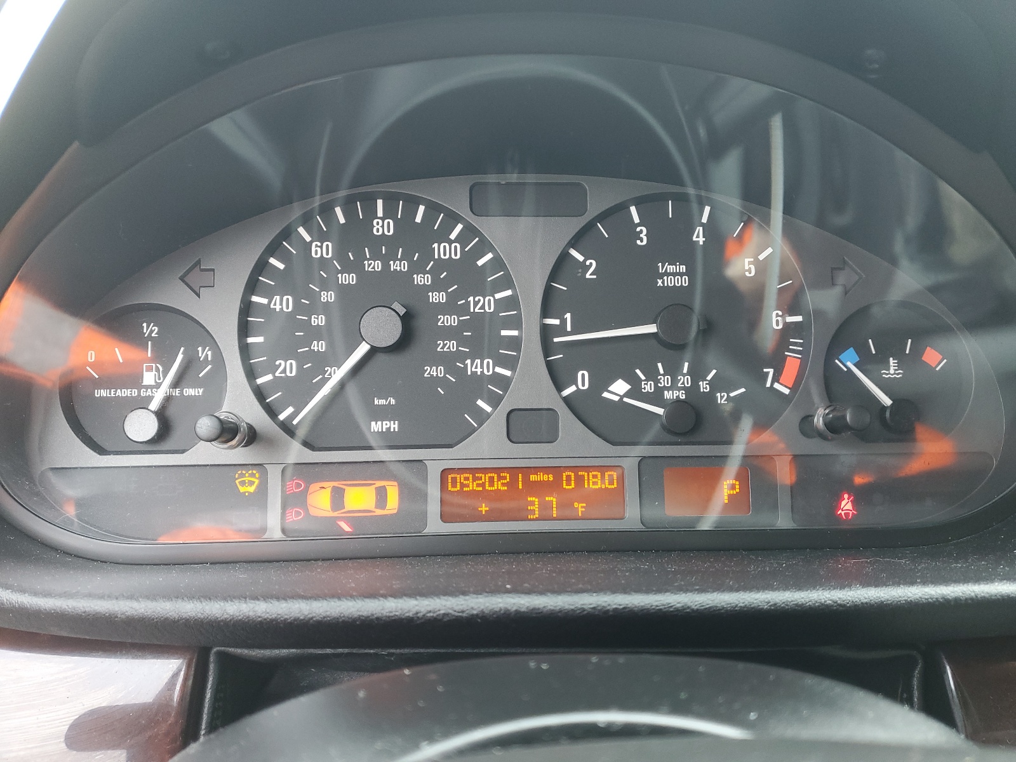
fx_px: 763
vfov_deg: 53.1
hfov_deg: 67.3
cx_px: 508
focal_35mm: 26
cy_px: 381
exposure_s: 1/60.2
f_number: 1.5
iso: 74
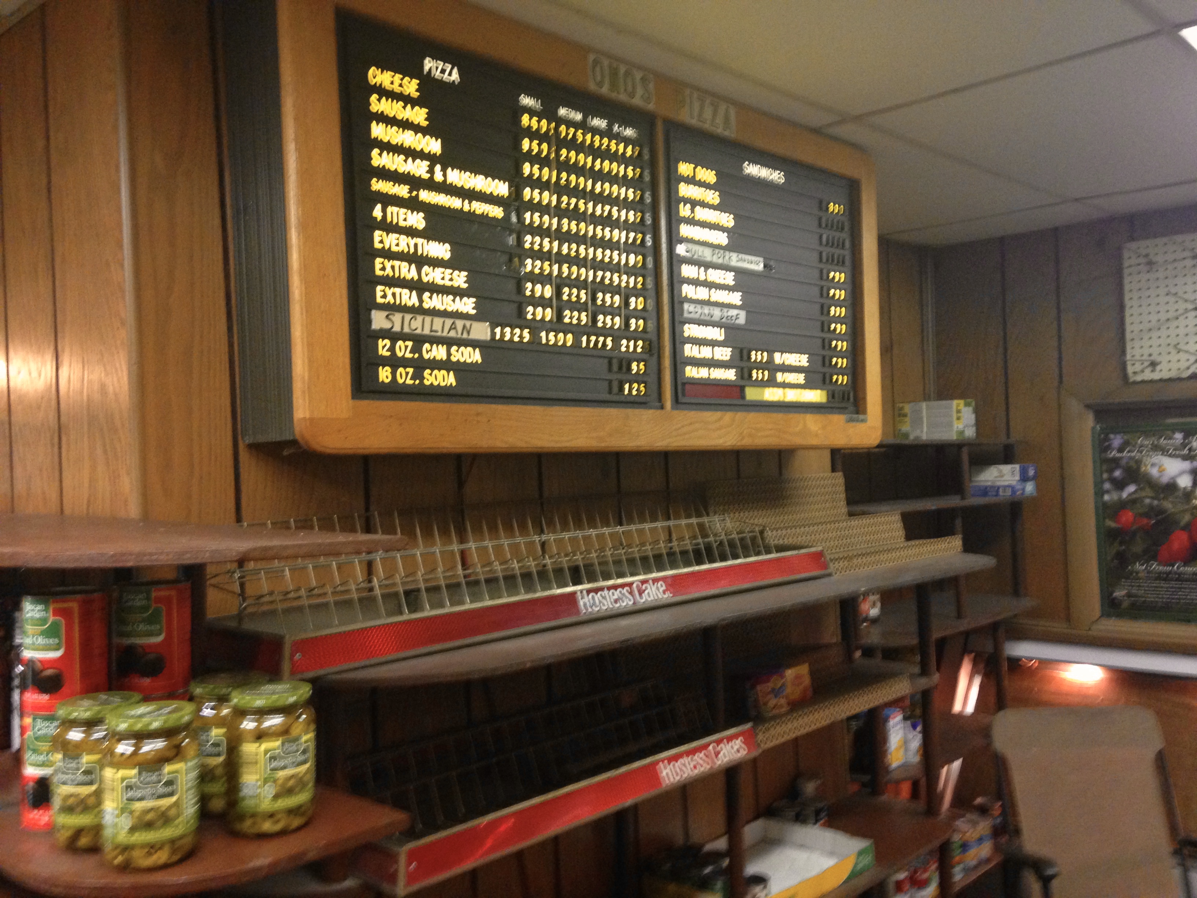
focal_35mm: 33
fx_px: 1141
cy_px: 449
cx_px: 598
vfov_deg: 42.9
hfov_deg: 55.4
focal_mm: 4.12
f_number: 2.4
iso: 320
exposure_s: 1/20
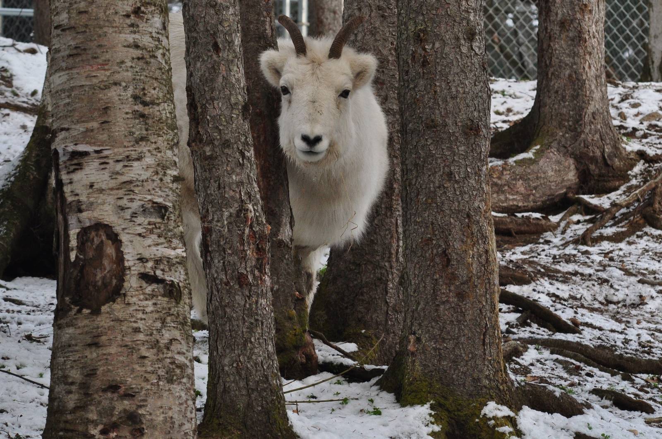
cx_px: 331
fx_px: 3031
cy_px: 220
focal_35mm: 165
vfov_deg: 8.3
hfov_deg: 12.5
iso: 640
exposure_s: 1/125
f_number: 9
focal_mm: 110
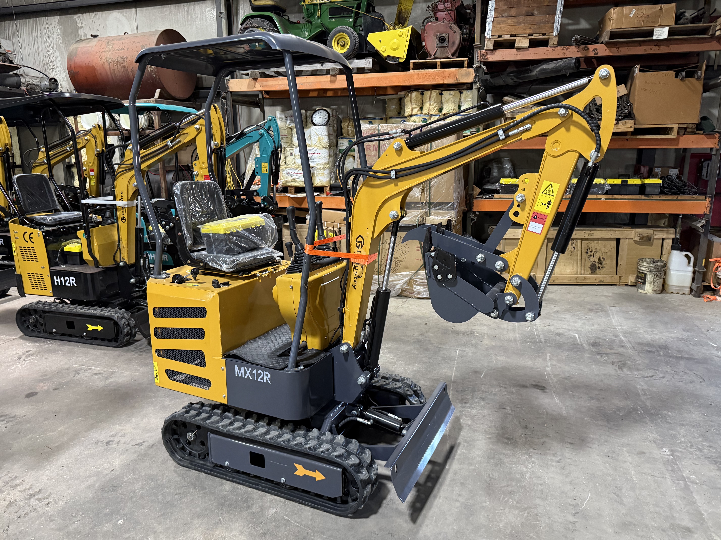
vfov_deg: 56.8
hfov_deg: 71.6
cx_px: 360
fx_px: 500
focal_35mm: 24
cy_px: 270
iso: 400
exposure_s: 1/60
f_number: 1.78
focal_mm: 6.76
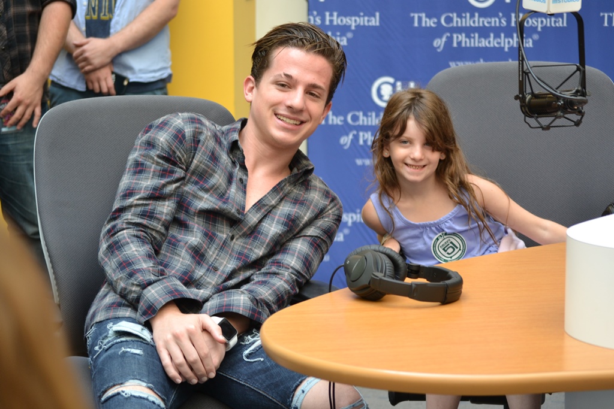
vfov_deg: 14.7
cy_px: 204
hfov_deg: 21.9
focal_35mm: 93
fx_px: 1586
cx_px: 307
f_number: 4.2
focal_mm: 62
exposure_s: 1/80
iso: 400
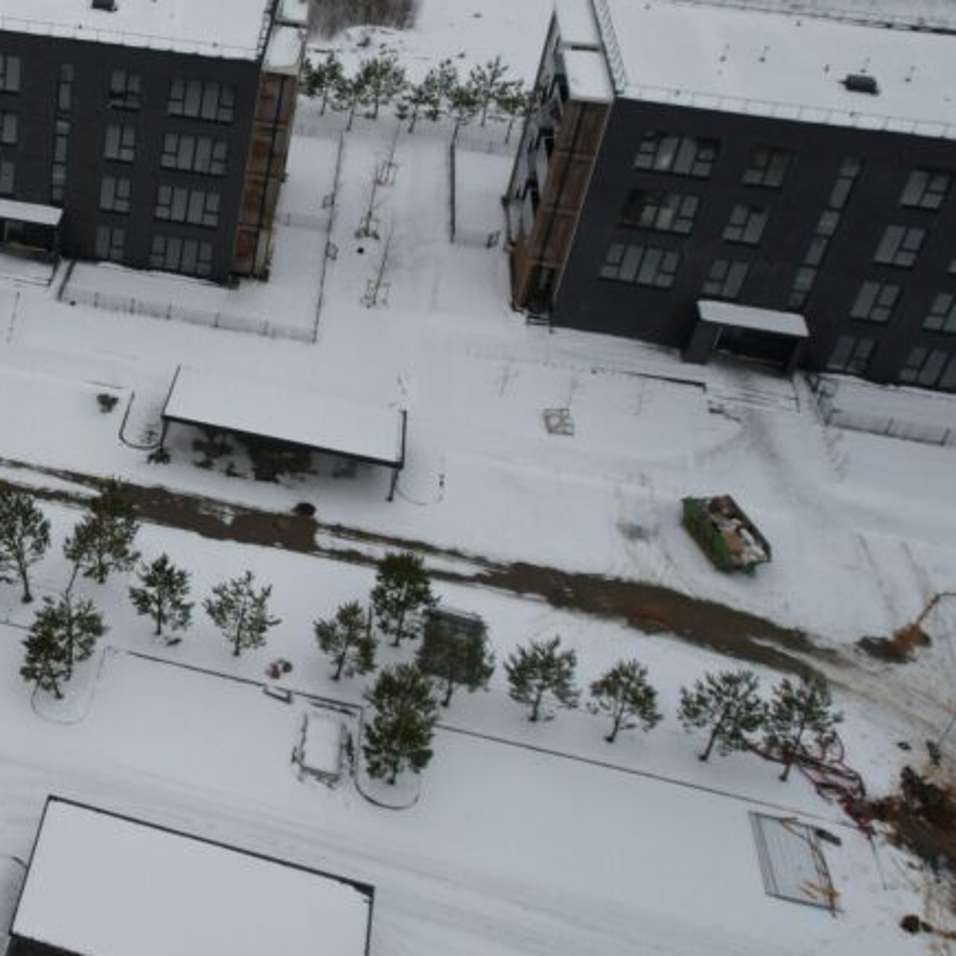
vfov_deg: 37.6
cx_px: -132
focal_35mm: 44
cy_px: 269
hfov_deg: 32.9
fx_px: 1375
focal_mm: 8.38
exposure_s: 1/1250
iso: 100
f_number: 2.8
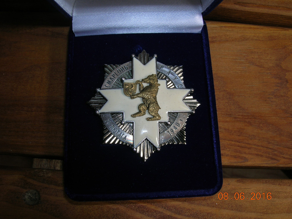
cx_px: 146
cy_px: 110
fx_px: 287
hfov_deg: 54.0
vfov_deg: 41.8
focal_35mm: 34
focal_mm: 5.7
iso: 50
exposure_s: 1/60.1
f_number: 4.9
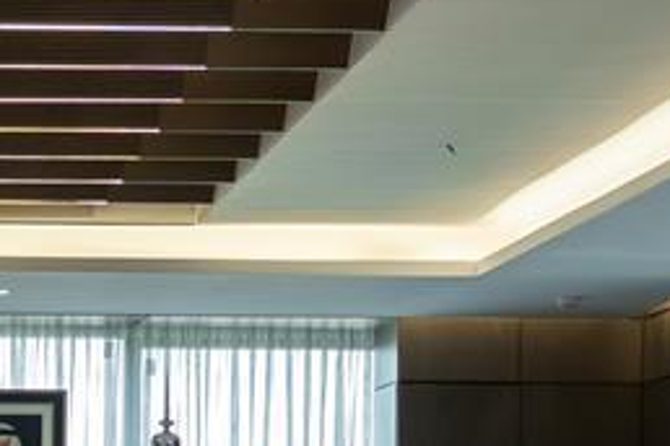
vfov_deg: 6.5
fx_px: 3815
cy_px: 908
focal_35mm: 205
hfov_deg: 9.9
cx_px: -125
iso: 640
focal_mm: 33
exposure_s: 1/160
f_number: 2.8
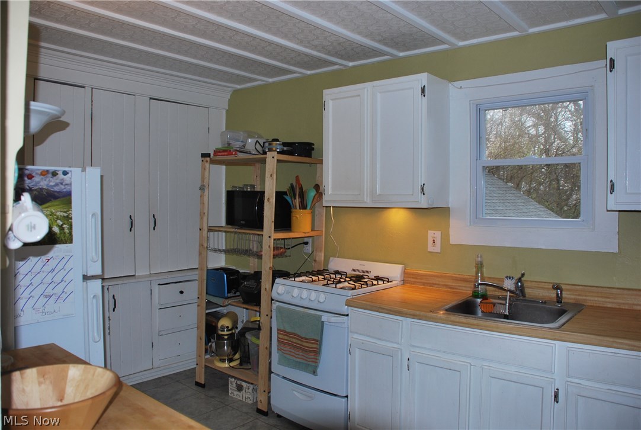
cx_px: 320
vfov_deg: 48.1
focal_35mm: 27
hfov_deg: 67.3
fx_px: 482
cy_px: 215
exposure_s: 1/60
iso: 200
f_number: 3.5
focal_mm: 18
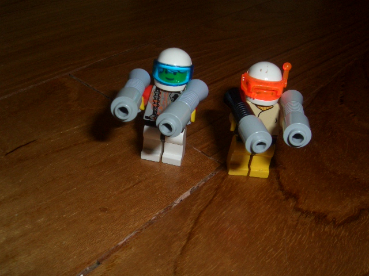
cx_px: 184
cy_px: 138
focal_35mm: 36
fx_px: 384
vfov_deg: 39.7
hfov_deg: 51.4
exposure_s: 1/40
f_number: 4
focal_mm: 4.8
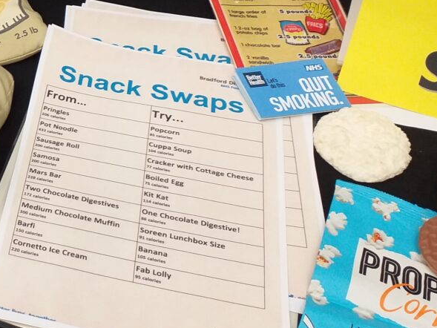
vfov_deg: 21.7
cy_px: 26
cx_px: -45
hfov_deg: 27.0
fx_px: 833
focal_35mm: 66
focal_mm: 3.6
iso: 80
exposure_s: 1/33
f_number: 1.9
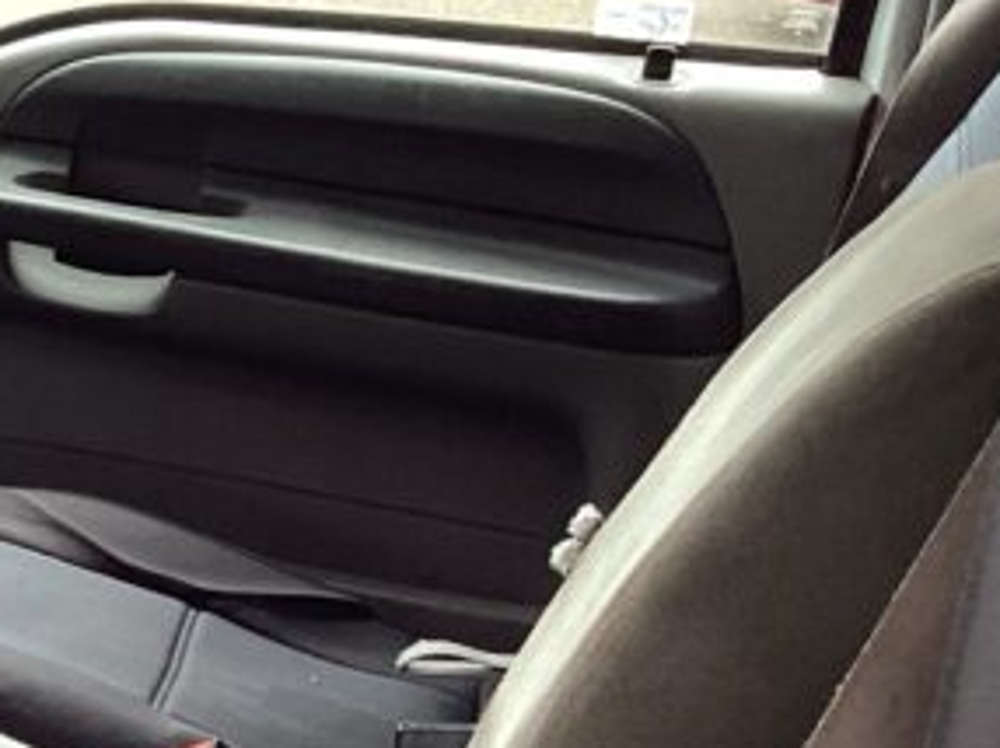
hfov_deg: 15.7
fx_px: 3204
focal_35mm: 111
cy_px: 937
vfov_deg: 12.9
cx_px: -682
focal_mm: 3.3
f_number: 2.4
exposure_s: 1/60
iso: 64
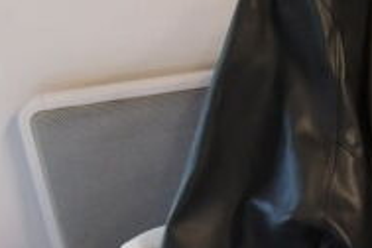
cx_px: 431
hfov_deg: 21.9
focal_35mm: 87
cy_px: 213
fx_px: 899
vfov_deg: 15.6
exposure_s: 1/15
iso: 2500
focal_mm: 5.8
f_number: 3.2
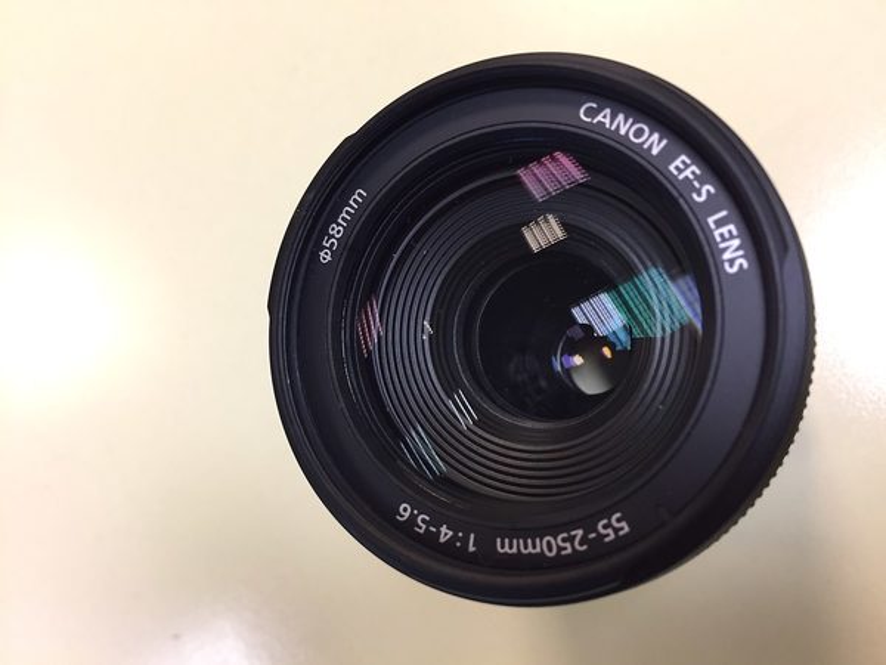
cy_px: 332
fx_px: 742
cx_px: 443
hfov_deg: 61.7
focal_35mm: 29
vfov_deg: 48.2
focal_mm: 4.15
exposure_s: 1/33
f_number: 2.2
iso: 64
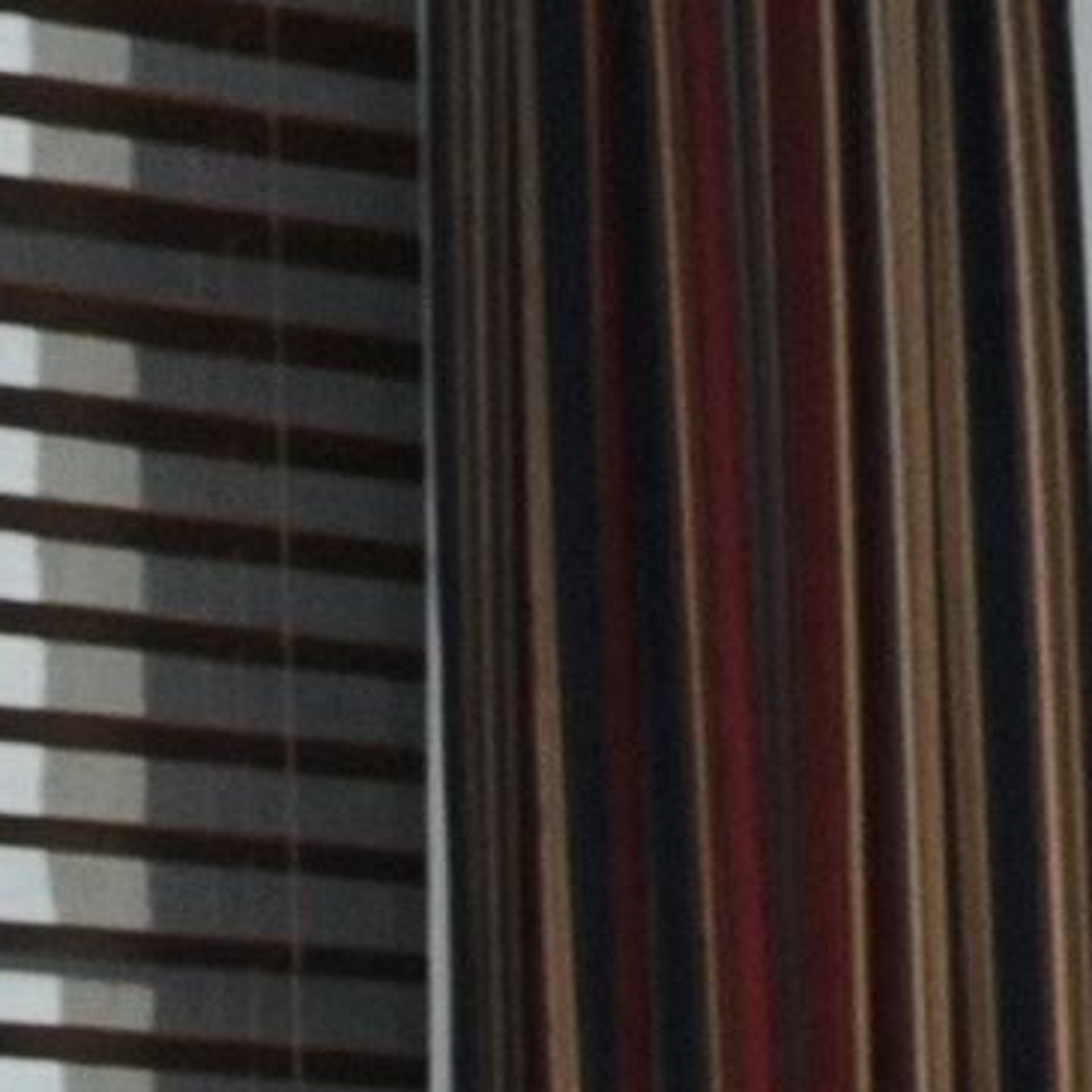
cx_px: 398
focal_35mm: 238
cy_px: 2393
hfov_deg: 7.4
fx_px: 8494
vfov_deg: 7.0
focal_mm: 24
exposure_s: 1/60
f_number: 9
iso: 2000
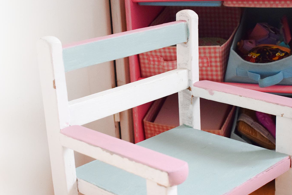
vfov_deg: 20.3
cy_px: 107
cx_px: 170
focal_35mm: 67
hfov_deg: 30.0
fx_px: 544
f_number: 4.8
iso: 2200
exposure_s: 1/60
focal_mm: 38
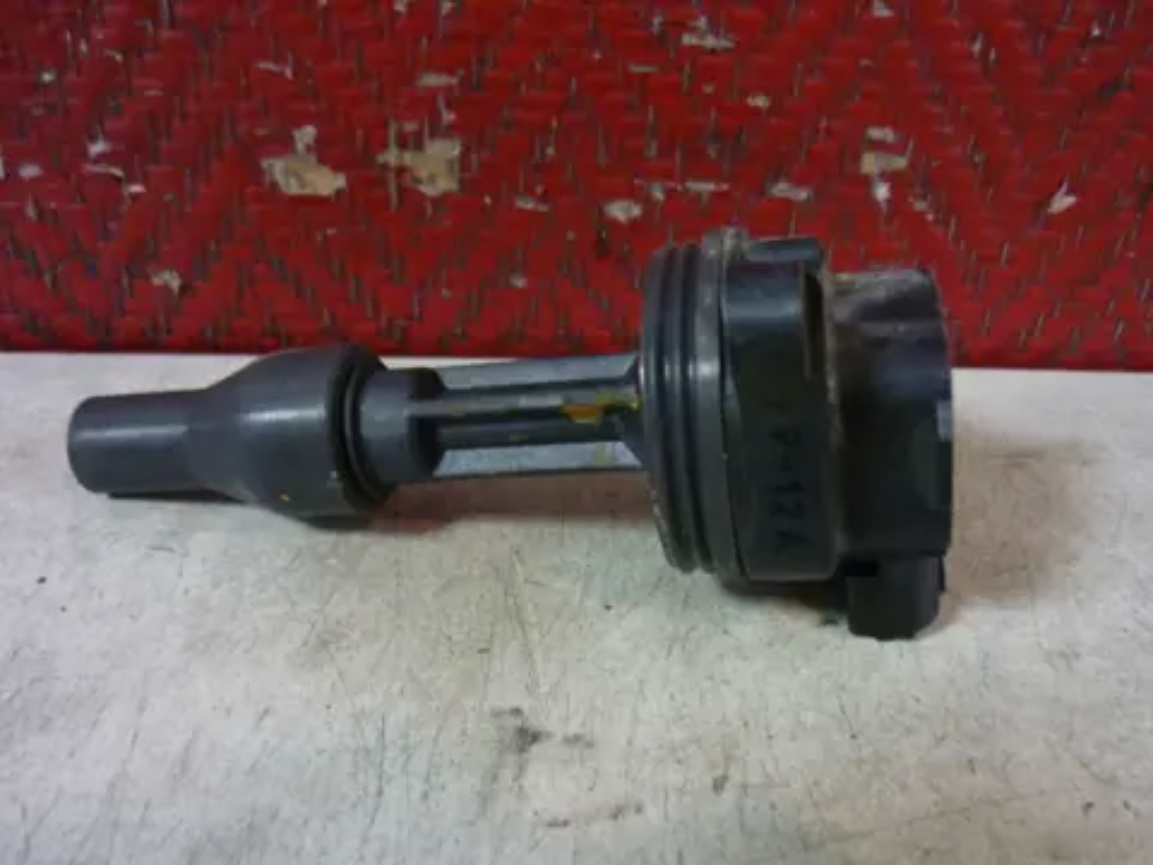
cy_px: 432
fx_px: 1099
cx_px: 576
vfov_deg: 42.9
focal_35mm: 33
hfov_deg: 55.4
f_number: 2.8
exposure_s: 1/8
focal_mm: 5.5
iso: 400
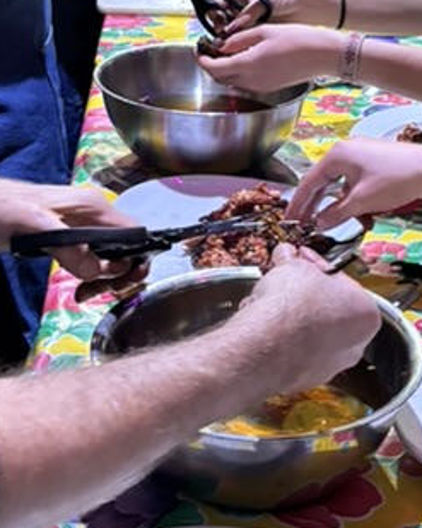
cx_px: 321
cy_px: 101
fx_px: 1312
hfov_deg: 18.1
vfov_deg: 22.4
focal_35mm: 84
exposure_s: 1/40
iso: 500
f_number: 1.6
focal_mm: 5.96
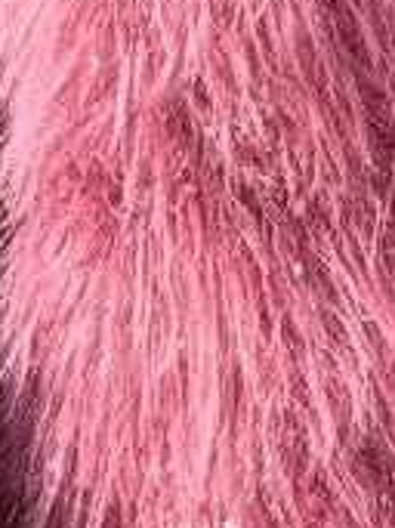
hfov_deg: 3.9
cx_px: 719
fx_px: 5697
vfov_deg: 5.3
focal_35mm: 374
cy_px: -212
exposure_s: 1/664
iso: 64
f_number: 1.78
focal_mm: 6.76
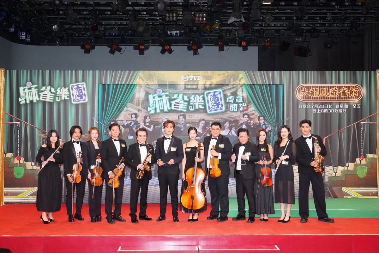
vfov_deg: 30.5
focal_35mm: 44
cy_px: 126
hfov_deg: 44.5
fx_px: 463
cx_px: 190
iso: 6400
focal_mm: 44
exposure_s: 1/250
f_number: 8
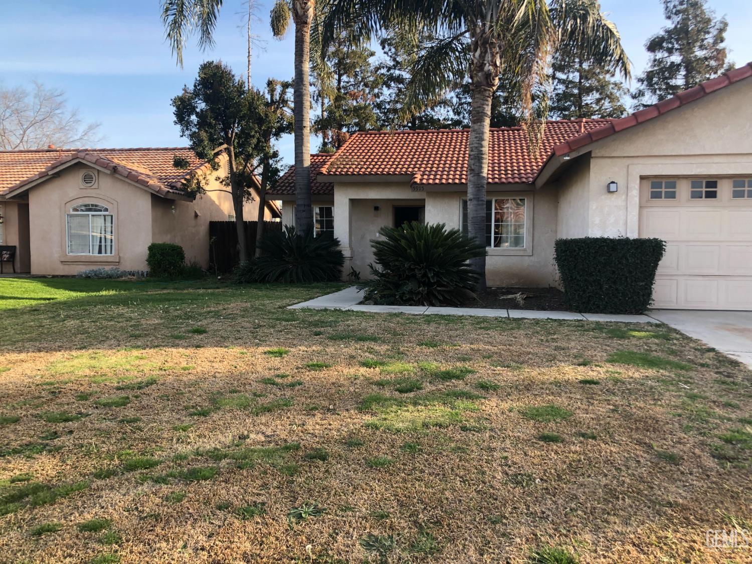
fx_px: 608
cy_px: 282
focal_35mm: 28
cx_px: 376
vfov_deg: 49.7
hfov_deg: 63.4
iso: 20
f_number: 1.8
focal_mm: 3.99
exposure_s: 1/352
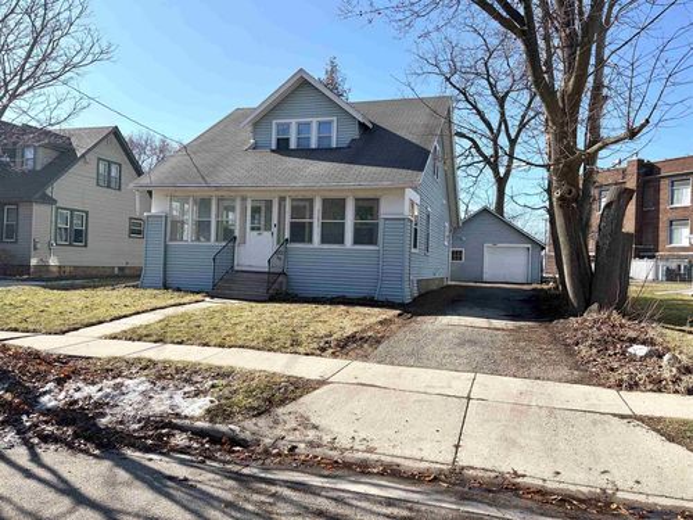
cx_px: 346
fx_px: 521
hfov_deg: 67.3
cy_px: 260
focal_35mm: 26
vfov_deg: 53.1
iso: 50
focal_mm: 5.96
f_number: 1.6
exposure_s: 1/2747
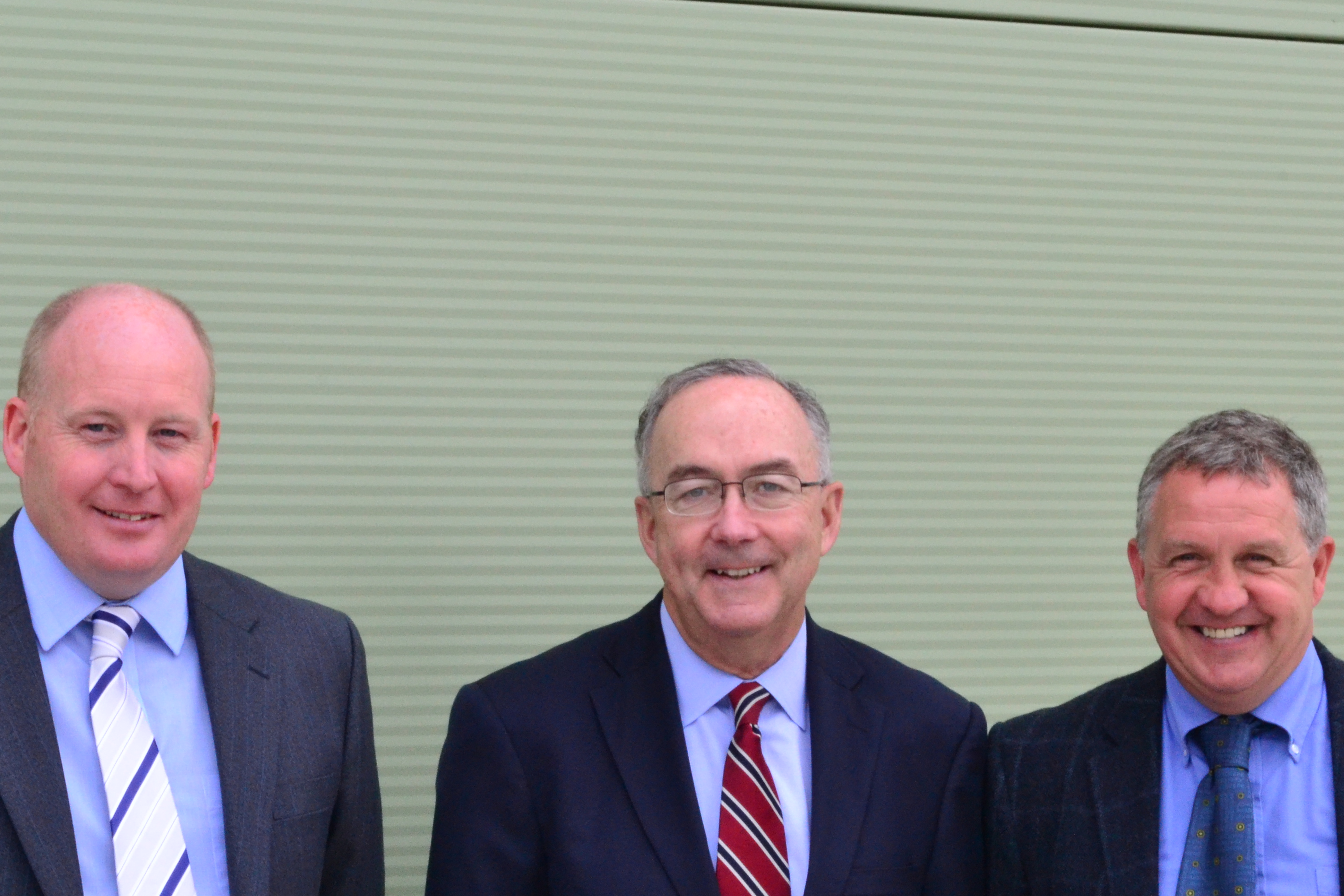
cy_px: 611
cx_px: 672
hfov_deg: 19.3
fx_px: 3957
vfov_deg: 12.9
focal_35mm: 106
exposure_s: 1/80
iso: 1600
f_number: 20
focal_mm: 46
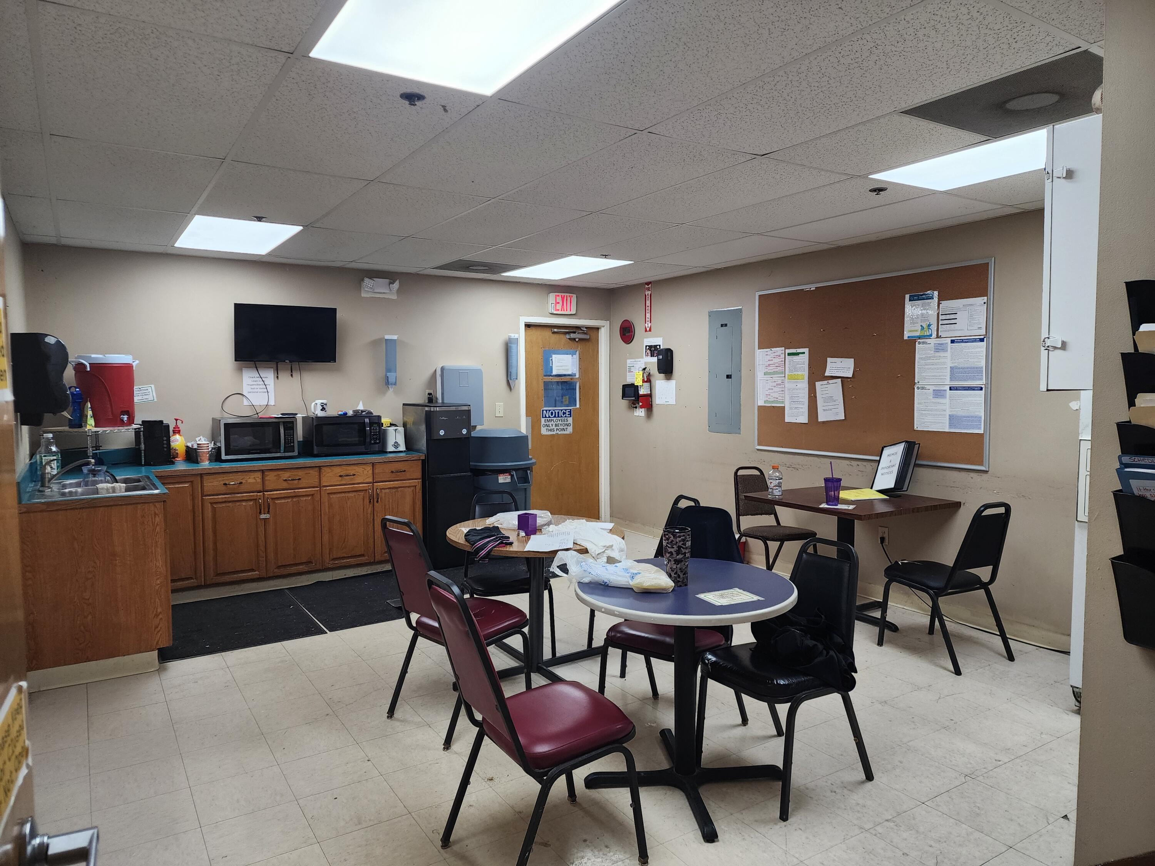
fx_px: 767
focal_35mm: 23
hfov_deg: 73.9
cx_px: 578
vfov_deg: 58.9
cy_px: 433
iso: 200
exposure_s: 1/120
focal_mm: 6.4
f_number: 1.8
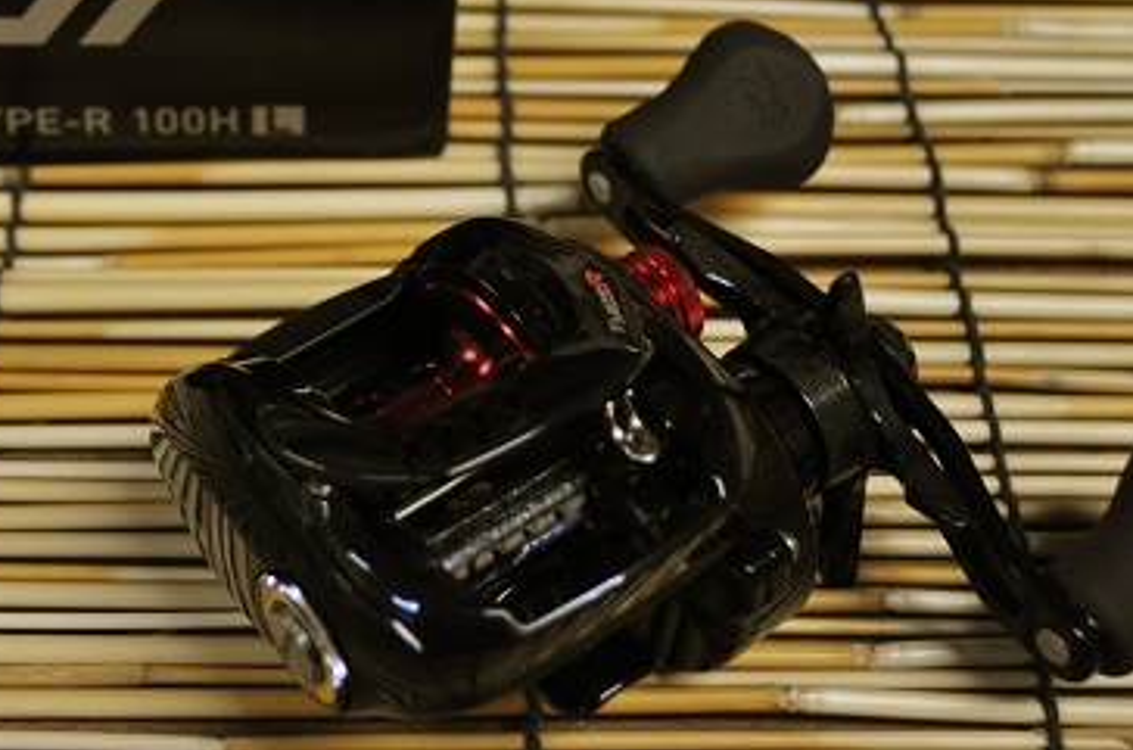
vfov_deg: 19.4
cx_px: 358
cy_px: 123
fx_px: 2167
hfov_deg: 29.1
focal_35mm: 69
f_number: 4.2
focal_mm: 26
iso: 800
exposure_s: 1/50
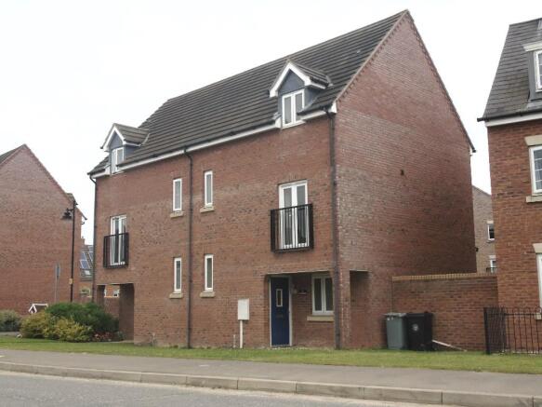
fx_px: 626
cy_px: 204
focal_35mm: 40
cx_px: 271
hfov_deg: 46.8
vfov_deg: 35.9
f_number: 4.1
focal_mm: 7.1
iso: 80
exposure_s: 1/500
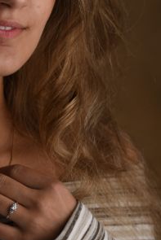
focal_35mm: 389
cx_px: -12
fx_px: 2606
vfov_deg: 5.3
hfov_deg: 3.5
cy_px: 27
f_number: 5.6
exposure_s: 1/160
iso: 100
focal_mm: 170
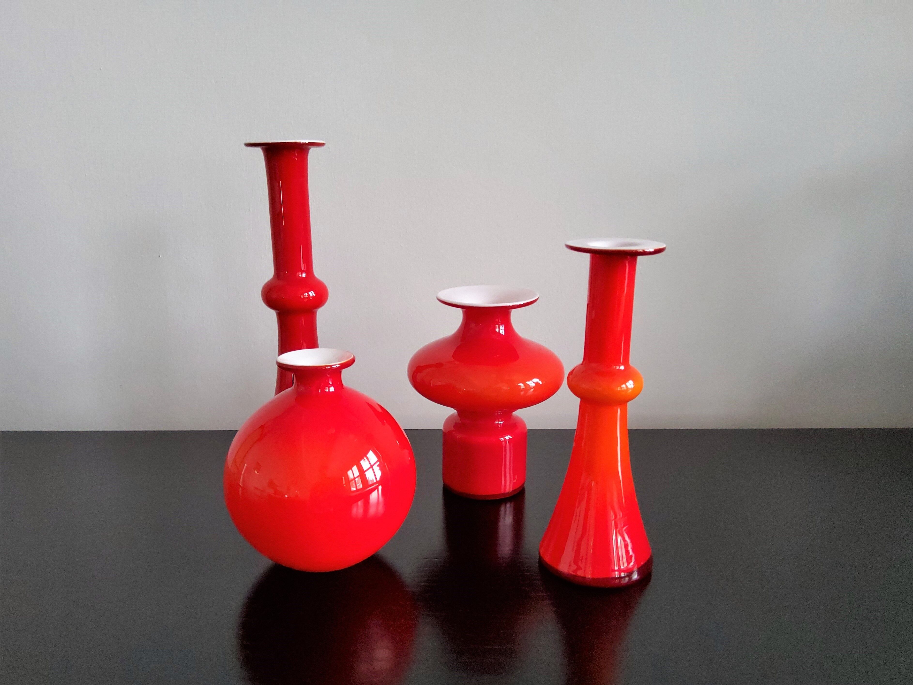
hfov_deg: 67.3
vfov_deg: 53.1
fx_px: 686
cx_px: 456
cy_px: 342
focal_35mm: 26
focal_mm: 3.08
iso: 250
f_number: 2
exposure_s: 1/25
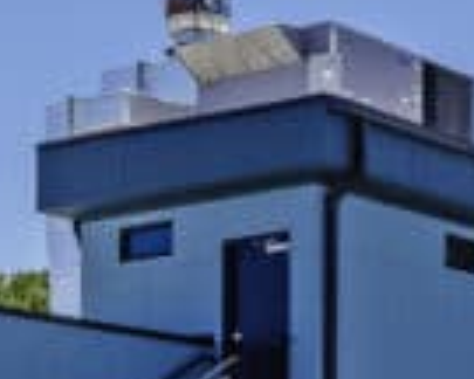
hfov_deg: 23.8
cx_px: 270
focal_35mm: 80
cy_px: 493
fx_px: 1122
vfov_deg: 17.9
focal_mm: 15
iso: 200
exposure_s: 1/250
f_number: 8
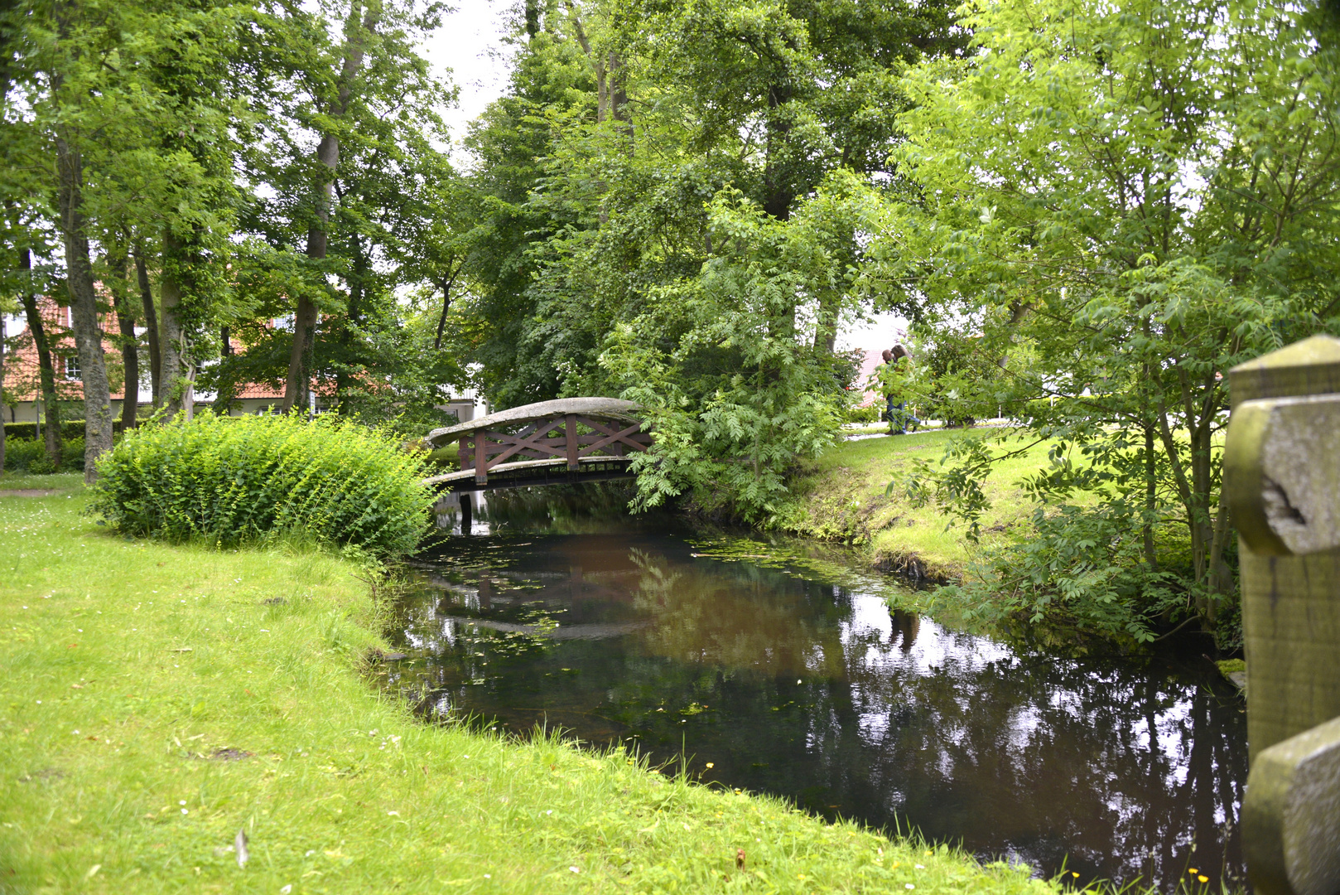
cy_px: 448
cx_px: 670
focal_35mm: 28
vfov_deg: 46.4
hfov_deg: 65.5
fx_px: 1043
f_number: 3.5
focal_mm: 28
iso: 500
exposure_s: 1/125
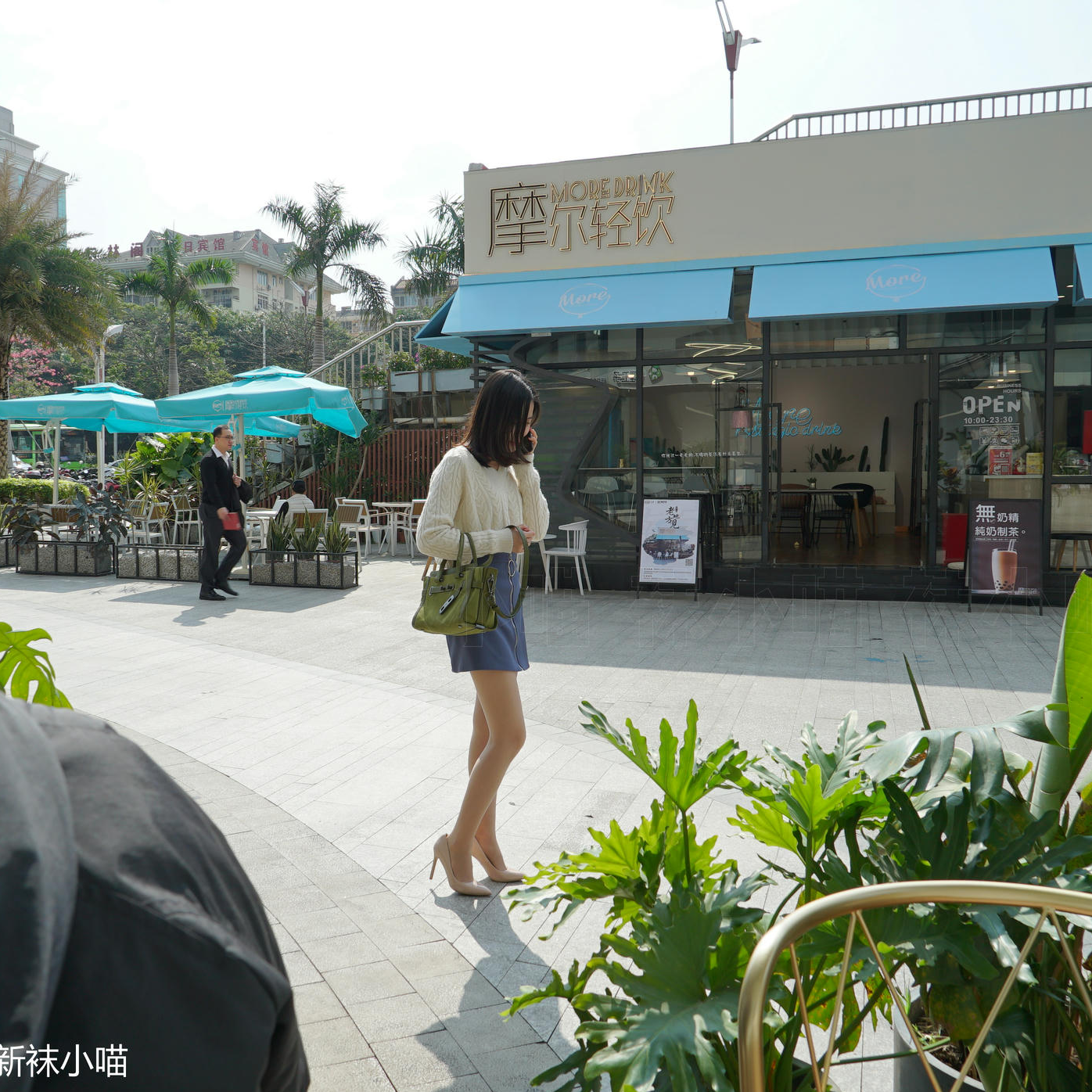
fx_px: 1106
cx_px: 443
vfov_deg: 52.5
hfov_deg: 52.2
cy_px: 541
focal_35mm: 31
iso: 100
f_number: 11
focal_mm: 24
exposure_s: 1/125
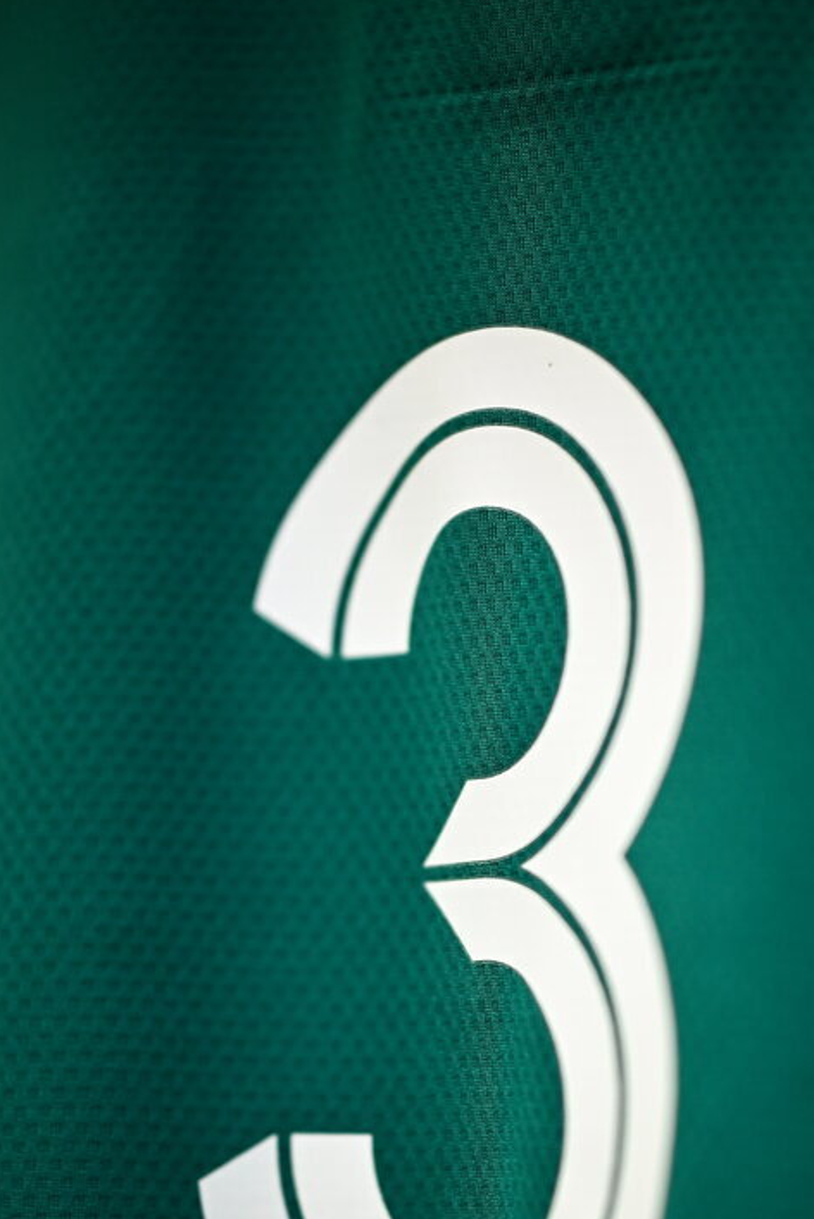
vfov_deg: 13.5
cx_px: 496
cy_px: 860
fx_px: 5150
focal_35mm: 152
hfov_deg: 9.0
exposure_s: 1/400
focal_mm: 105
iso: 500
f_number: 1.4
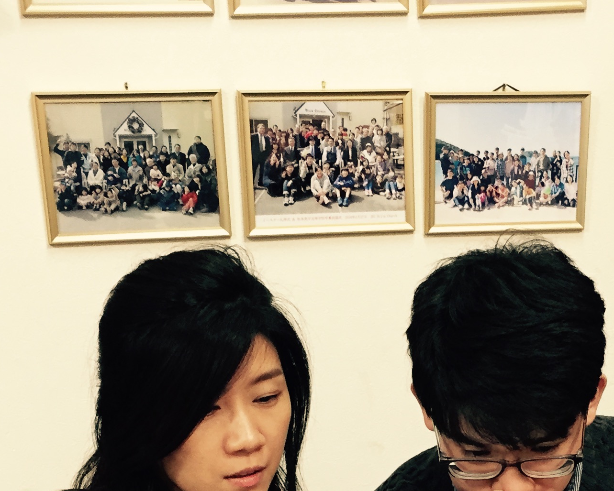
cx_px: 432
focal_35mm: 72
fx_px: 1309
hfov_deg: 26.2
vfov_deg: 20.4
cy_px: 521
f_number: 2.2
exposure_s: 1/30
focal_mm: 4.15
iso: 125
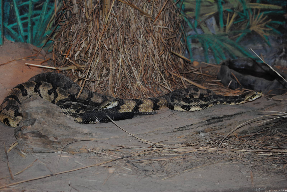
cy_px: 96
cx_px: 144
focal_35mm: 82
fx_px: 658
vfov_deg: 16.6
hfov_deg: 24.6
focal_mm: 55
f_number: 4.5
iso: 200
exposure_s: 1/60
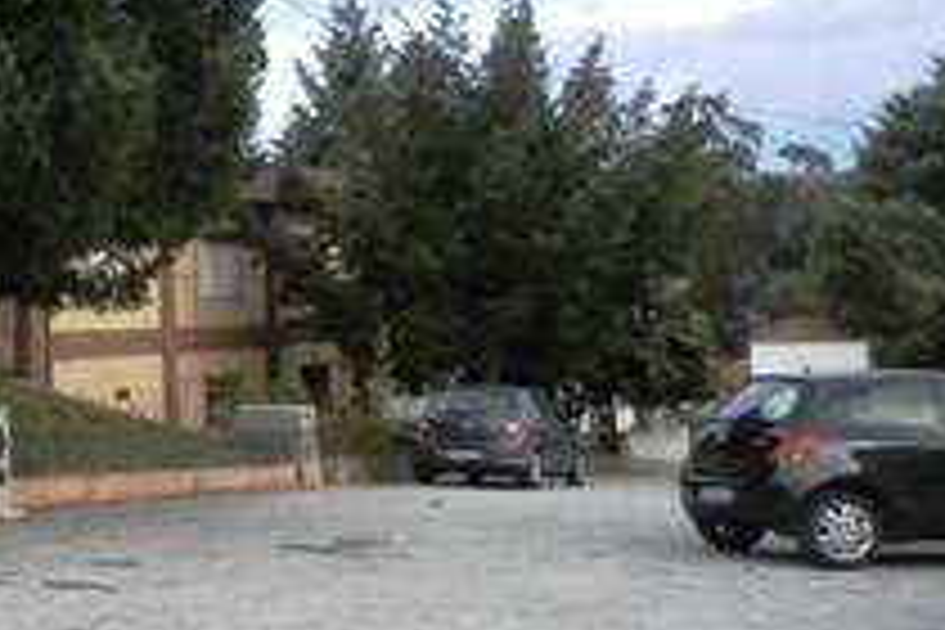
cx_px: -45
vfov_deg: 21.9
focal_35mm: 62
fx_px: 1627
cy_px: 326
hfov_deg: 29.7
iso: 800
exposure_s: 1/200
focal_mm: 4.5
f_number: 3
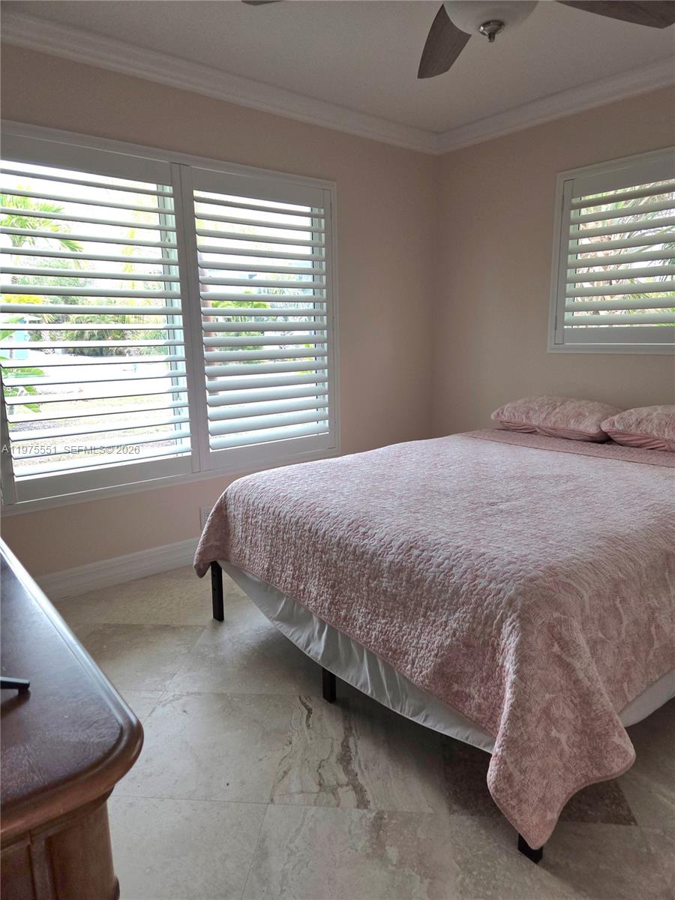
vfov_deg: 73.9
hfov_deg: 58.9
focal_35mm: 23
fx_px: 598
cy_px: 450
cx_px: 338
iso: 25
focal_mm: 5.4
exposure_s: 1/185
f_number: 1.8
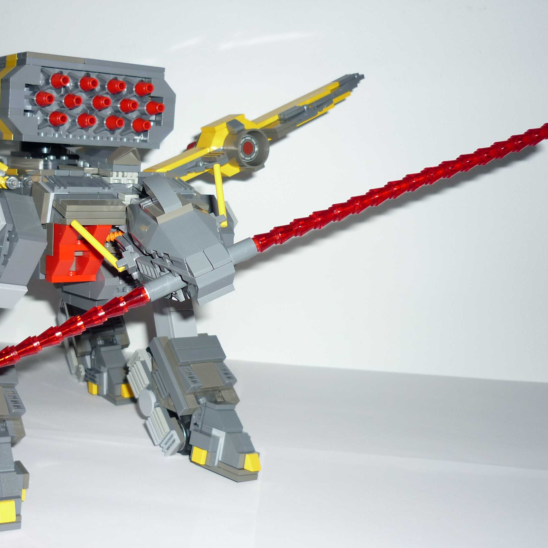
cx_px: 155
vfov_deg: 38.3
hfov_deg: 37.6
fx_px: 788
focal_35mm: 44
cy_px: 275
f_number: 2.8
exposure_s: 1/60
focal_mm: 5.5
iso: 100
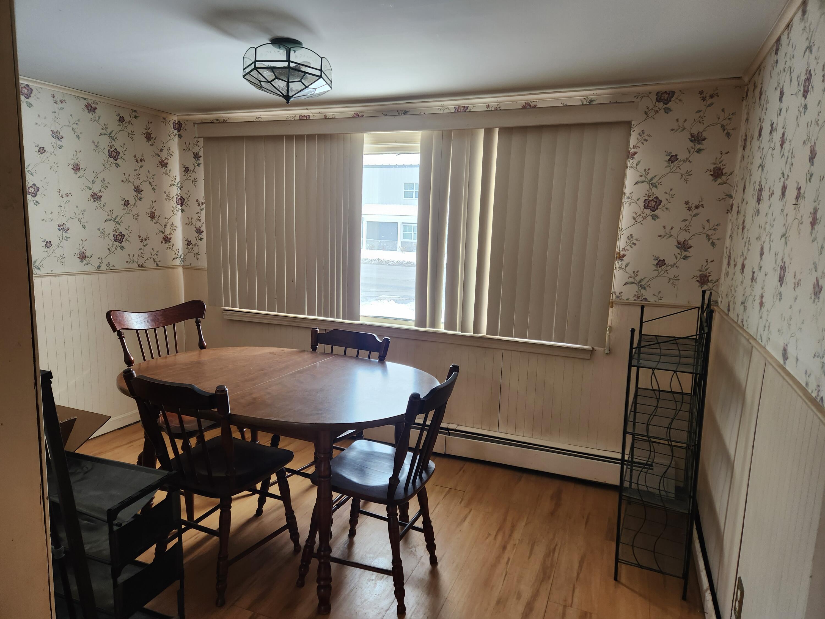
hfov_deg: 73.9
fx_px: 548
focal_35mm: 23
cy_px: 310
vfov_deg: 58.9
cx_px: 412
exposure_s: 1/120
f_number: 1.8
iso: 100
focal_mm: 5.4
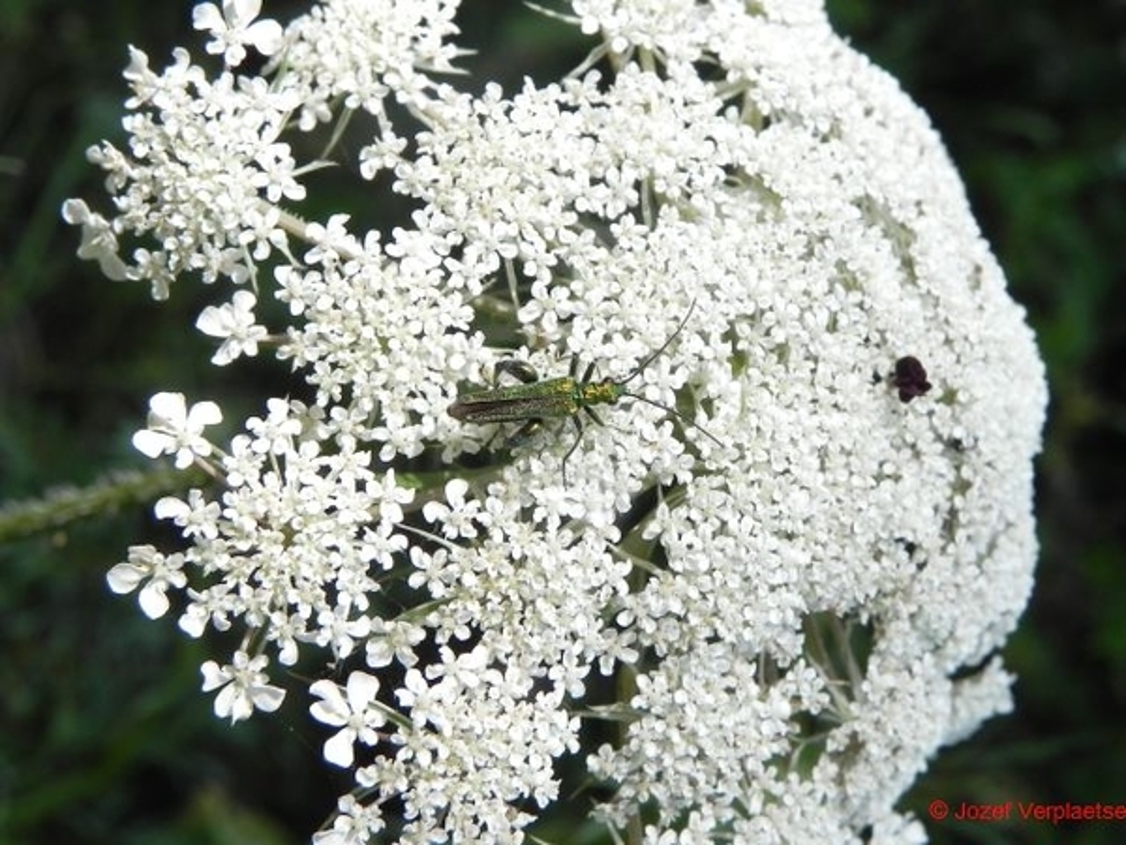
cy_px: 422
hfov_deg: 29.4
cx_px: 563
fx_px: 2147
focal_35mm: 66
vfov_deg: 22.3
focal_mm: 11.8
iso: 160
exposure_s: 1/303
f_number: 5.6
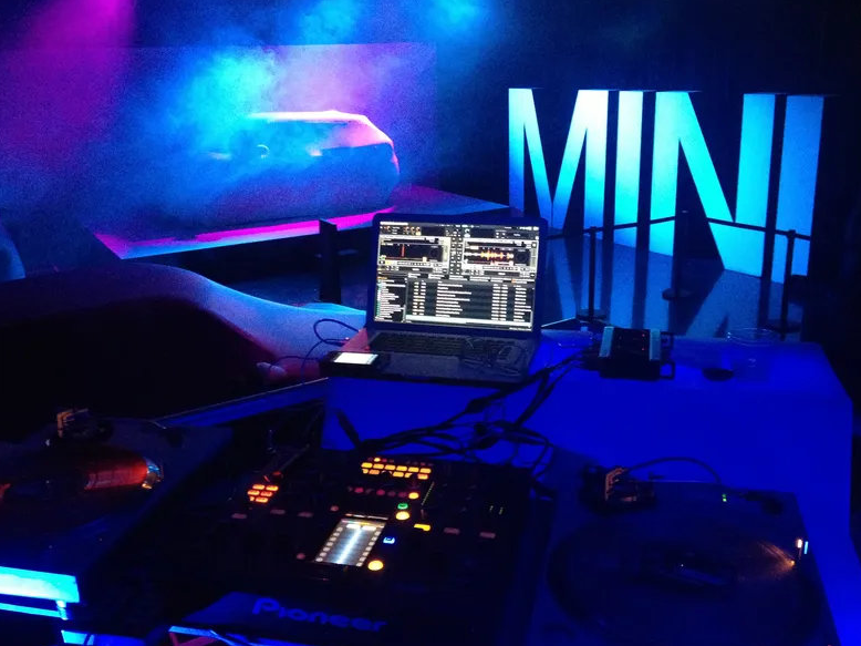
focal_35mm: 36
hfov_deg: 51.4
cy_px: 319
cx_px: 438
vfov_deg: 39.6
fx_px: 895
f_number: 2.4
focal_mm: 4.28
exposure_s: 1/15
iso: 500
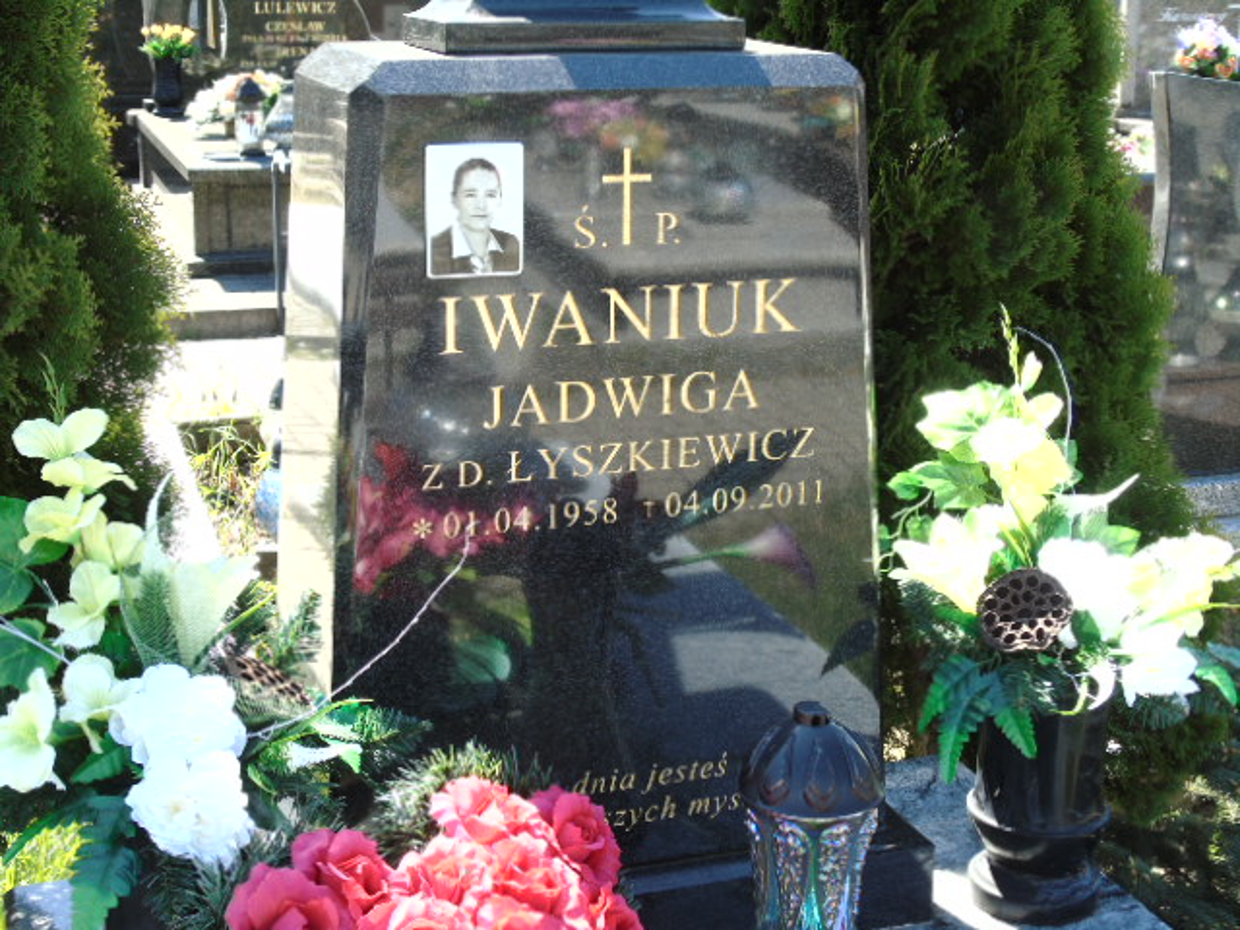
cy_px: 465
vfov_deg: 27.0
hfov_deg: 35.5
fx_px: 1934
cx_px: 620
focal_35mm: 54
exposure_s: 1/125
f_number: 4.3
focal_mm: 9.6
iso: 80
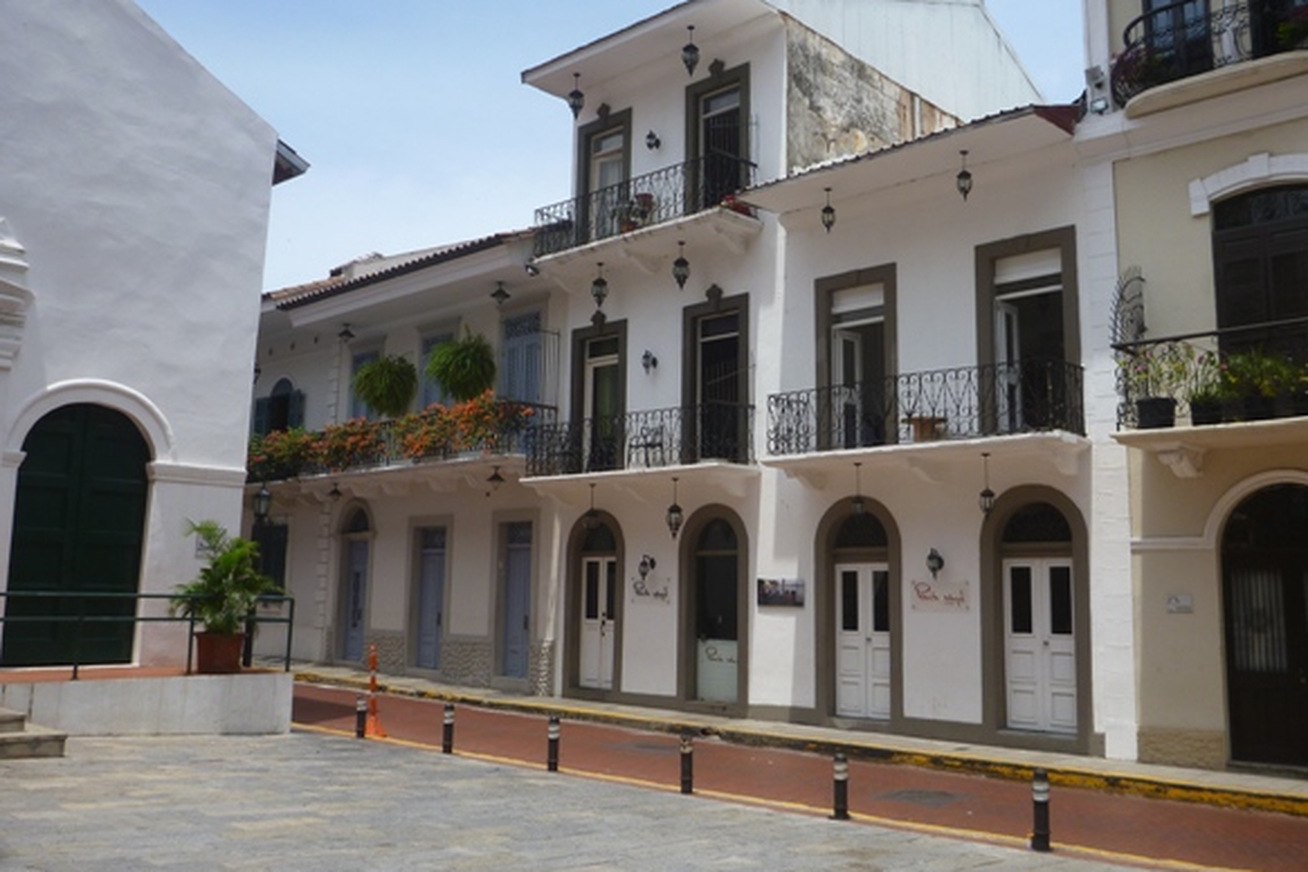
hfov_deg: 58.7
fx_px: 1163
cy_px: 416
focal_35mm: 32
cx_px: 692
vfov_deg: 41.1
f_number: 3.3
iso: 100
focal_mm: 4.9
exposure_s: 1/1000
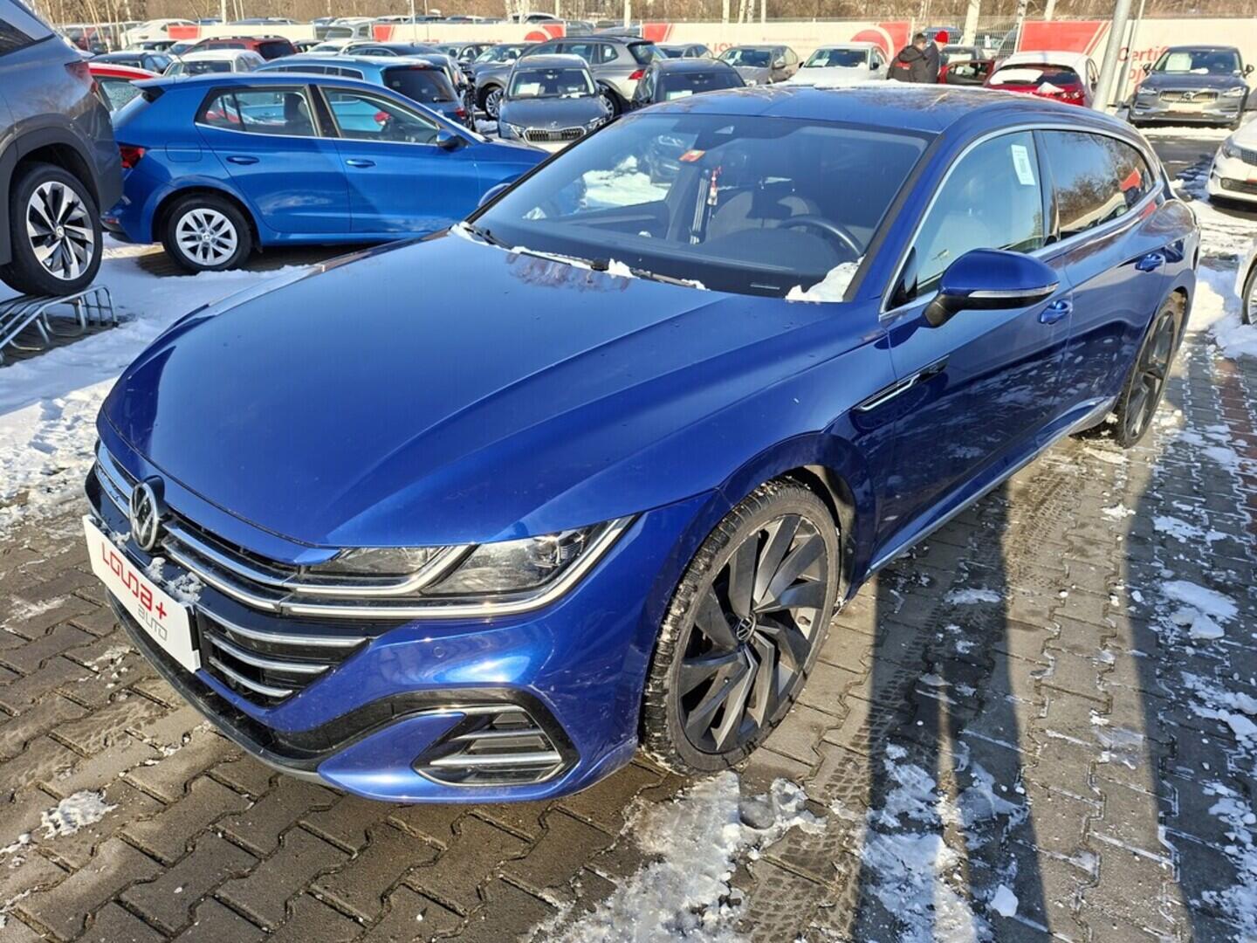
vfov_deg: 58.9
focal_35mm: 23
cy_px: 472
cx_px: 628
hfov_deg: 73.9
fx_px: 835
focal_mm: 5.54
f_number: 1.8
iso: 50
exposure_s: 1/642
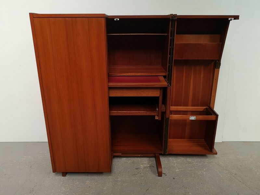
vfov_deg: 51.4
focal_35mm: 27
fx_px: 203
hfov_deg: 65.3
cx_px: 130
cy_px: 98
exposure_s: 1/120
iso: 100
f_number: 1.8
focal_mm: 5.58
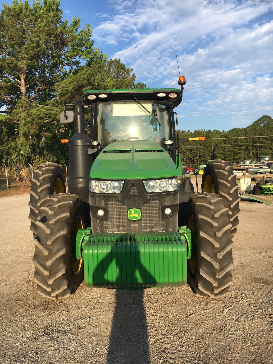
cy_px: 182
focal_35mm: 29
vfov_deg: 61.7
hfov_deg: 48.2
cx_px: 136
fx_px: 305
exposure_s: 1/1040
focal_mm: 4.15
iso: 25
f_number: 2.2
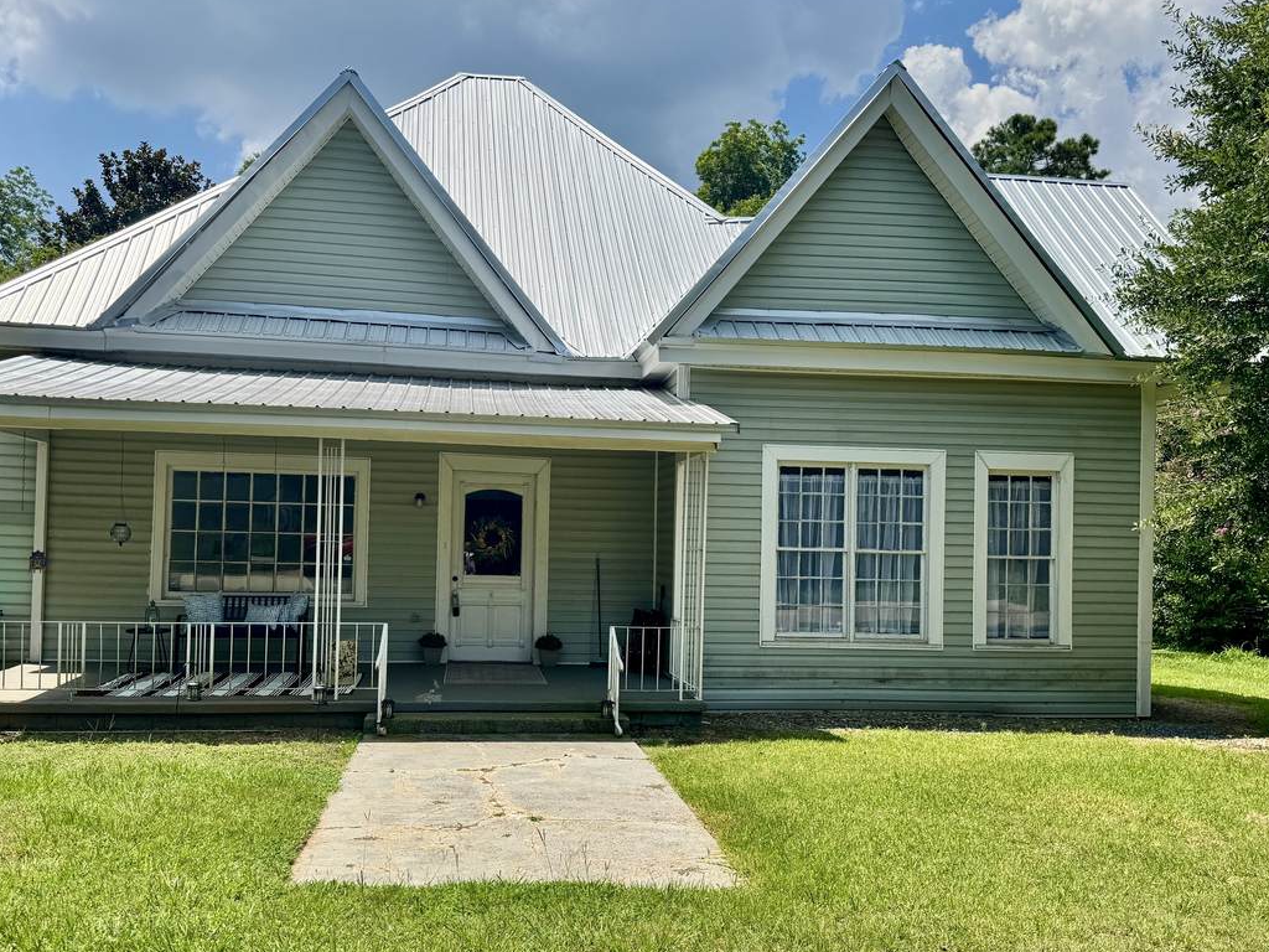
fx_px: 1100
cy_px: 521
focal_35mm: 30
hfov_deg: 59.9
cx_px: 611
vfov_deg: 46.7
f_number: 1.78
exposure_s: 1/4950
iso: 80
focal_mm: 6.76
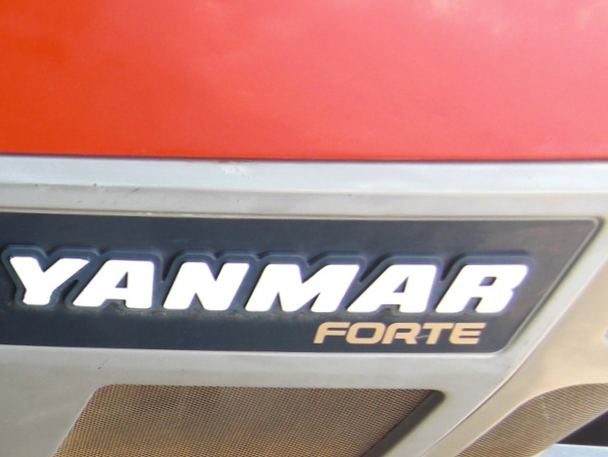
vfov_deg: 19.8
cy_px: 457
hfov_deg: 24.0
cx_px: -166
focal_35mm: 72
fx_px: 1265
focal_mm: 4.9
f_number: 2.6
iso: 50
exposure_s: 1/60
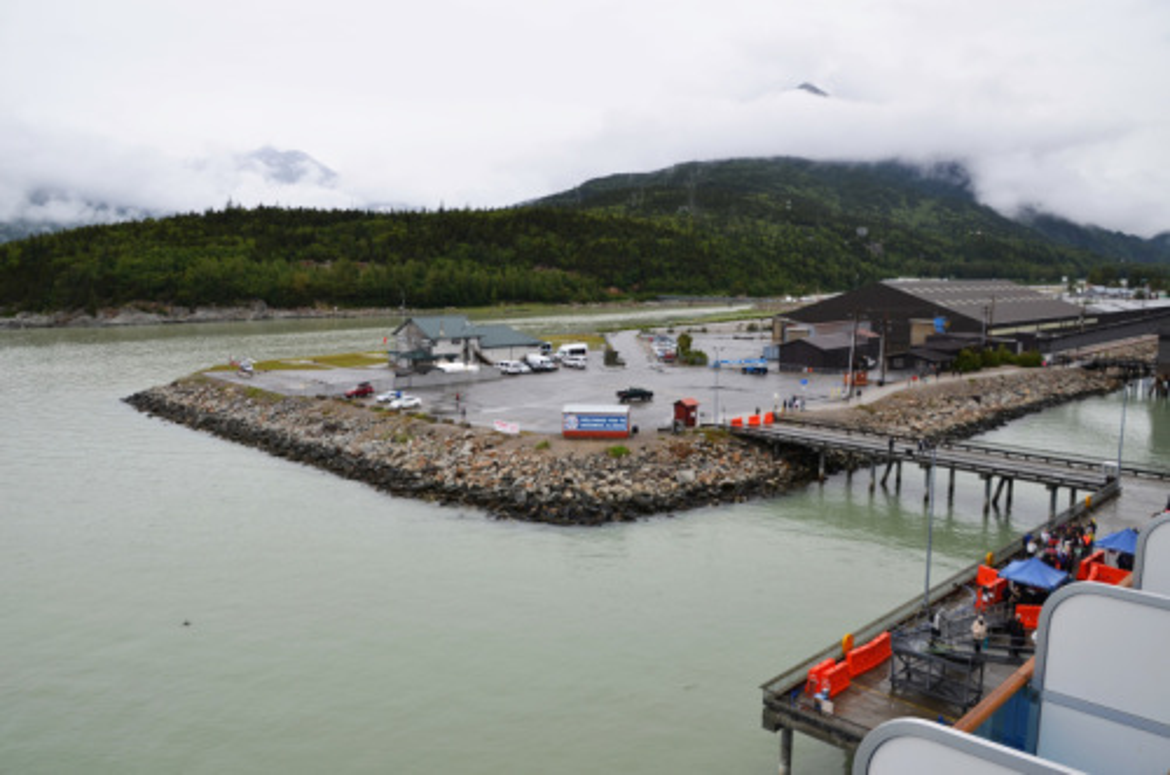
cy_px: 388
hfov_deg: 67.5
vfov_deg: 47.7
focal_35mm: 27
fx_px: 876
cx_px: 585
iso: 125
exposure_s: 1/250
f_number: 8
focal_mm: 18
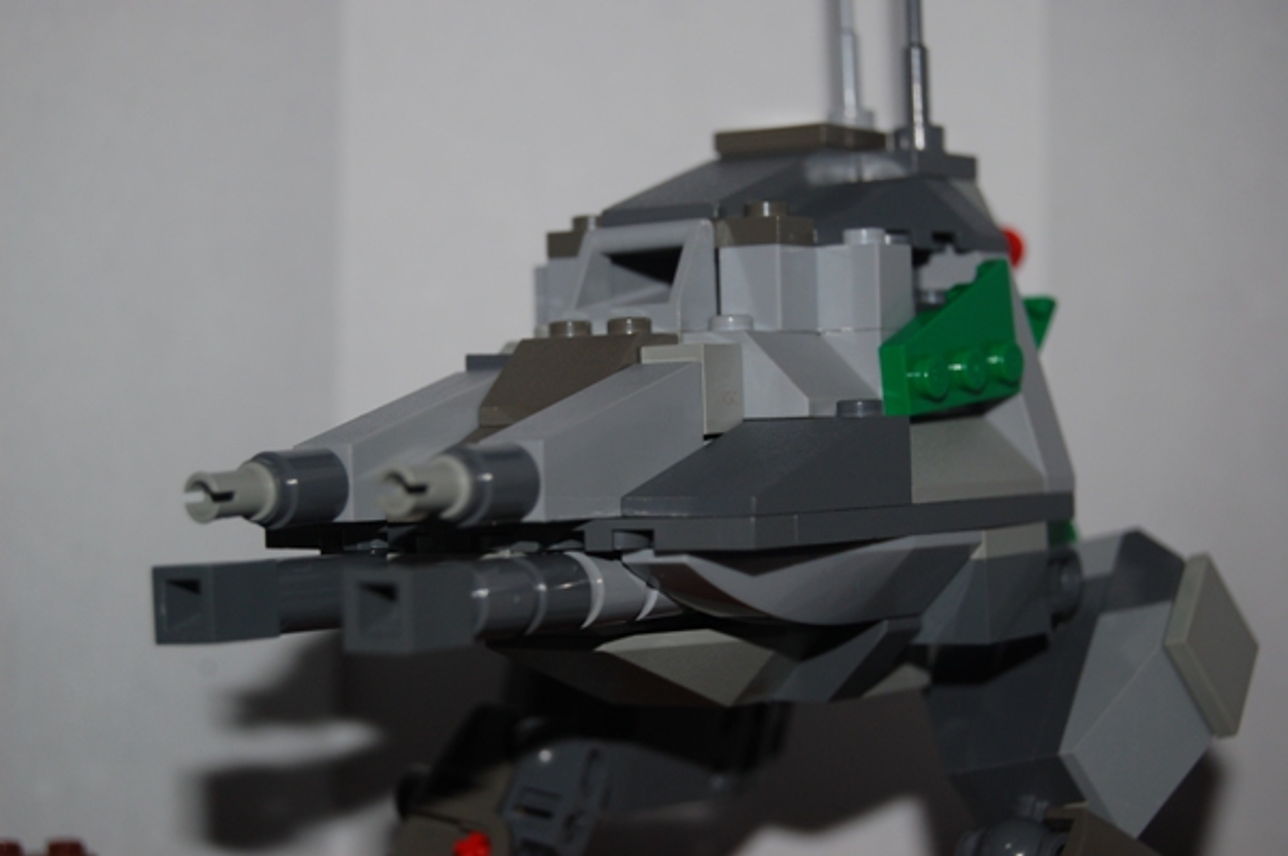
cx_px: 644
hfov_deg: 24.6
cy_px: 428
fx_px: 2948
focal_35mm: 82
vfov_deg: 16.5
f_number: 5.6
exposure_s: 1/125
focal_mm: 55
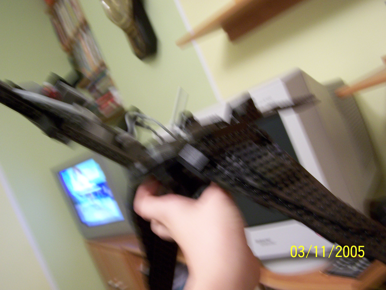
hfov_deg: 49.0
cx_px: 193
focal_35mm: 38
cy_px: 145
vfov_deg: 37.7
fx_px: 424
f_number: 2.8
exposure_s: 1/8
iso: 140
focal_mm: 6.3
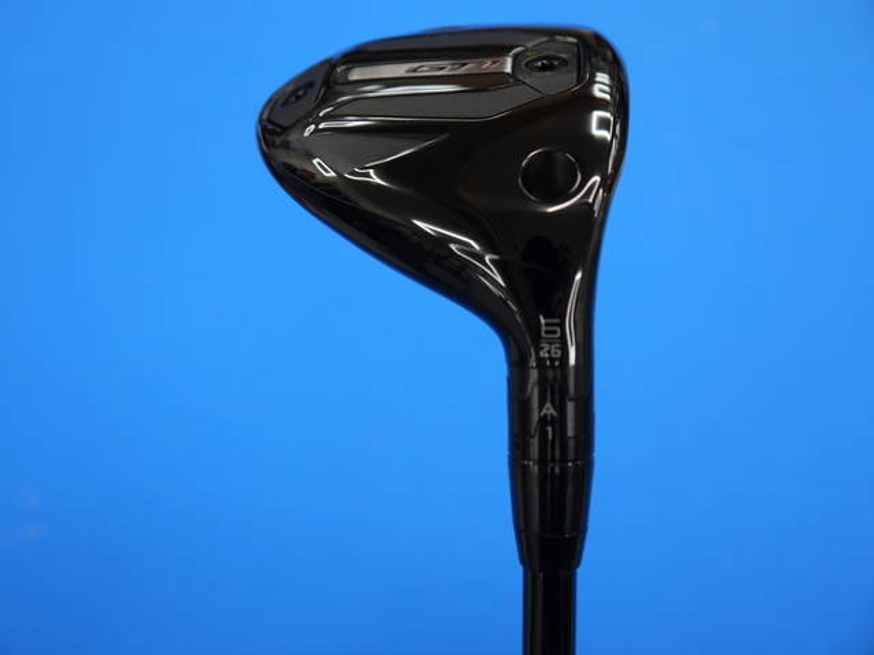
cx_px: 437
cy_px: 328
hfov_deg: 39.7
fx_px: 1212
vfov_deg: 30.3
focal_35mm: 48
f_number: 4.5
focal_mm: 24
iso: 160
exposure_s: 1/60
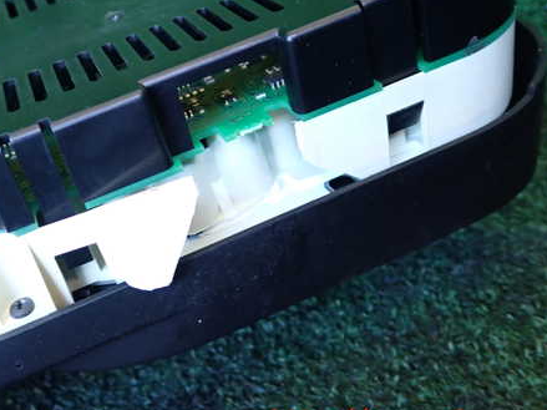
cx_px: 179
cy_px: 157
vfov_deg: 35.0
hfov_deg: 45.1
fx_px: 648
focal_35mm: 41
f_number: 2.3
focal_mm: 5.4
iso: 400
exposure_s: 1/30
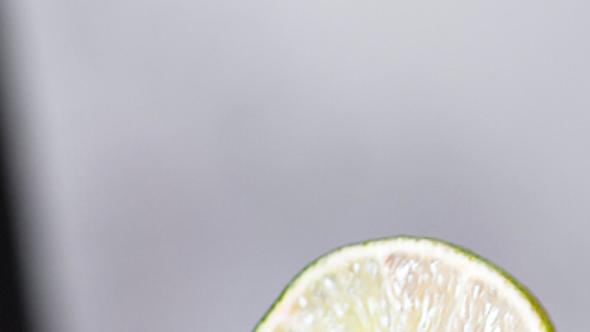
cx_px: -40
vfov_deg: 2.0
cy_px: 674
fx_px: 9686
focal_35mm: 619
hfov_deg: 3.5
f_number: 4
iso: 320
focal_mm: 150
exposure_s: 1/25
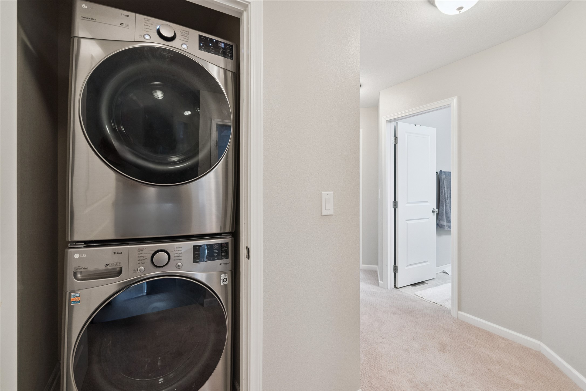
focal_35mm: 16
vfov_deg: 73.7
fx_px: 260
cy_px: 196
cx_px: 293
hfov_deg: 96.7
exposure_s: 1/10
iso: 800
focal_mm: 16
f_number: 9
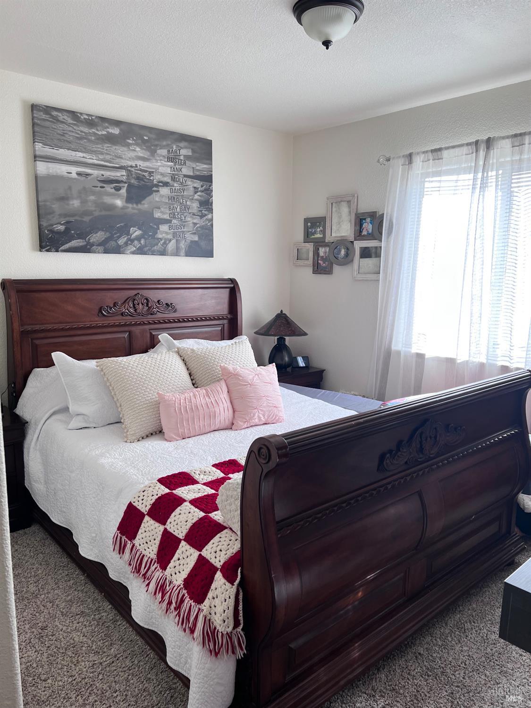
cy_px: 354
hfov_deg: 53.1
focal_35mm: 26
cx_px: 266
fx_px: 532
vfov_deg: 67.3
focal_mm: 5.7
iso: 40
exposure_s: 1/153
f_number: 1.5
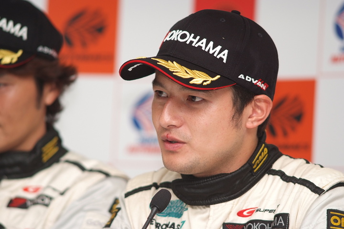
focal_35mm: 270
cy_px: 114
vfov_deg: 5.1
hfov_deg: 7.6
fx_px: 2580
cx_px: 172
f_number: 2.8
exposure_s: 1/250
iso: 400
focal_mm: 180
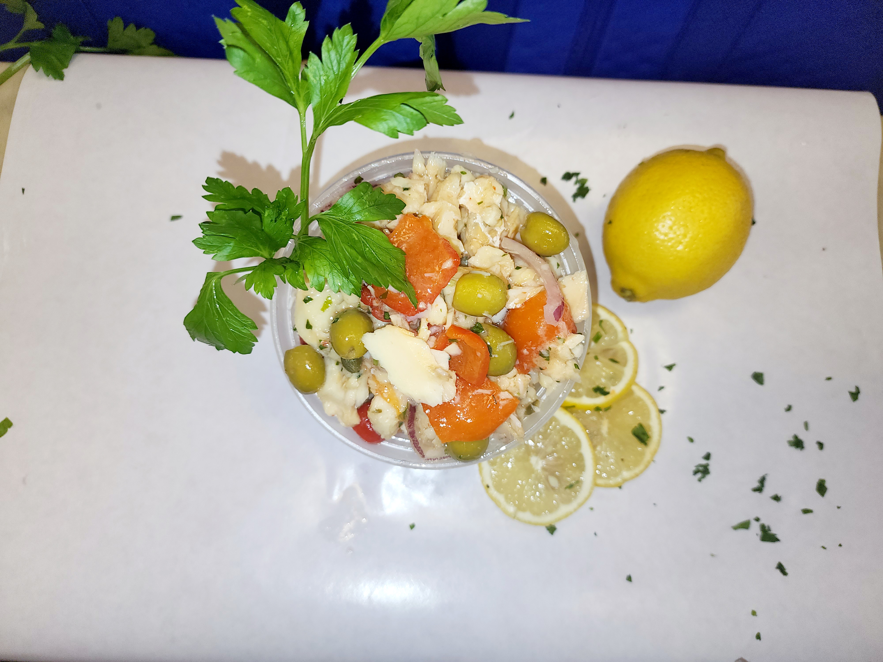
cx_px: 442
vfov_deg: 58.9
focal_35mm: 23
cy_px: 331
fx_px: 587
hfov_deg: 73.9
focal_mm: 6.4
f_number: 1.8
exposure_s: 1/120
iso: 25
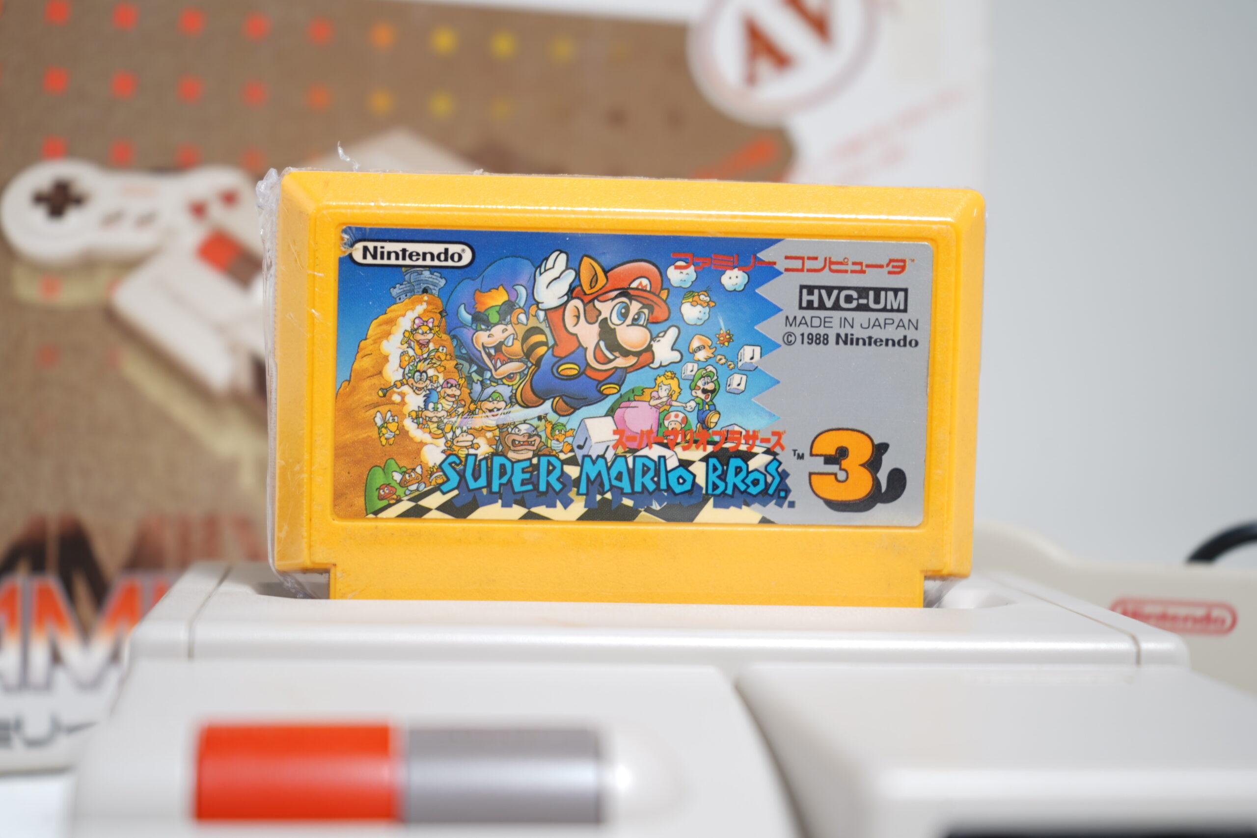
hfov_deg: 31.9
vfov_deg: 21.6
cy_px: 419
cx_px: 628
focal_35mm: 63
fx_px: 2200
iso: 64
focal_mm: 63
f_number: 5.6
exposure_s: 1/2.5
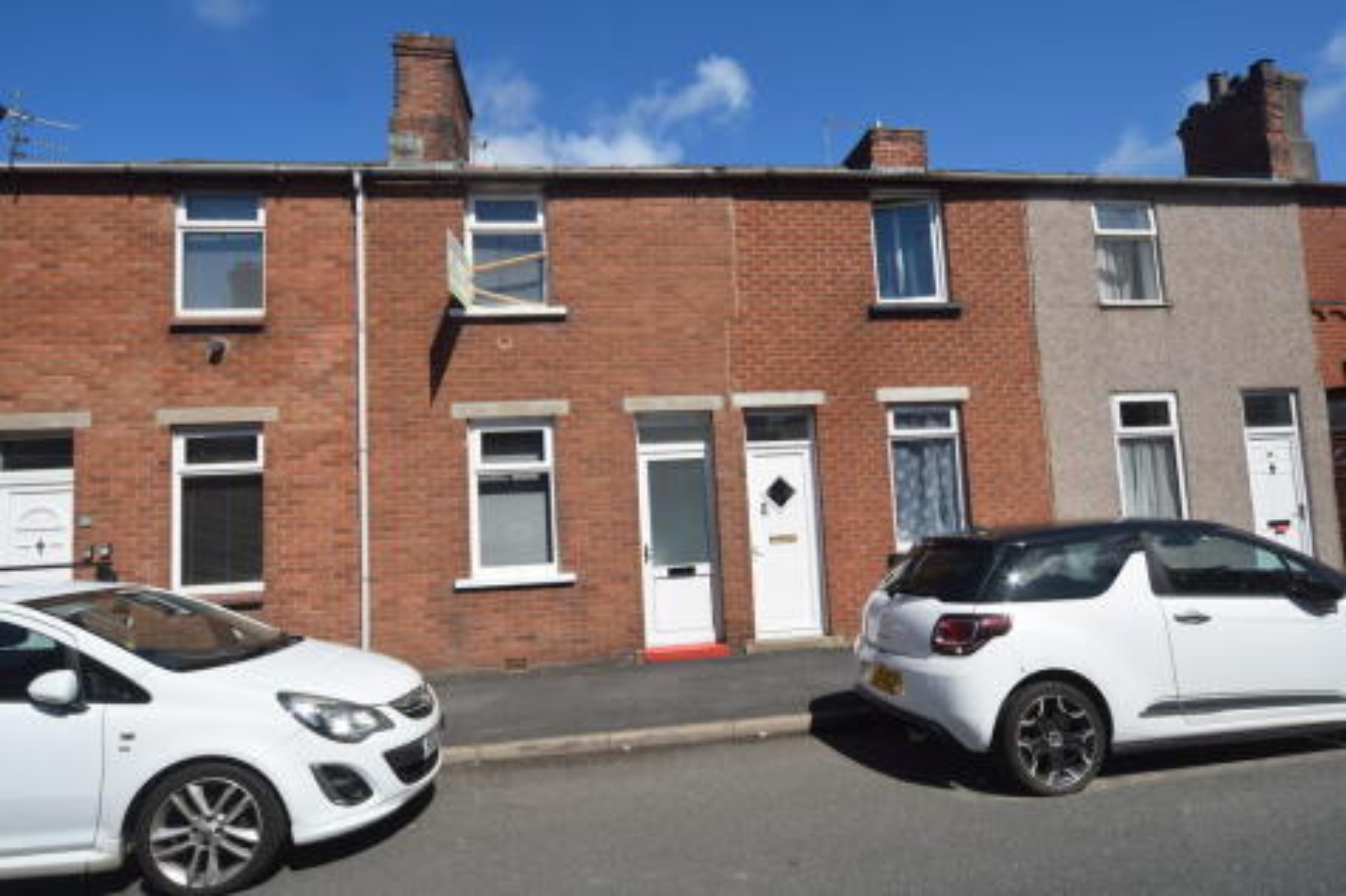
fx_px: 673
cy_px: 448
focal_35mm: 18
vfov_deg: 67.3
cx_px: 673
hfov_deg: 90.0
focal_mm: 12
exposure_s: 1/400
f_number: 10
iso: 200
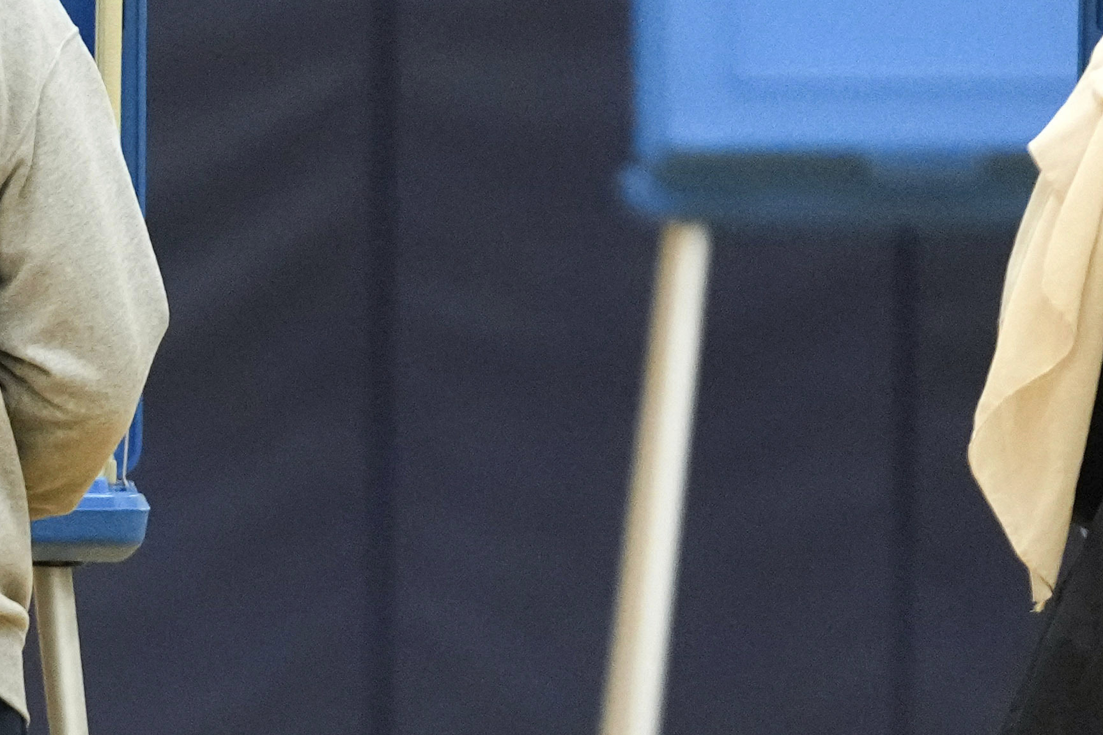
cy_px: 402
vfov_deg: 1.4
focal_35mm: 996
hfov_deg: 2.1
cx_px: -326
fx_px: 30517
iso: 3200
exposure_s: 1/200
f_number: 2.8
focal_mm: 200
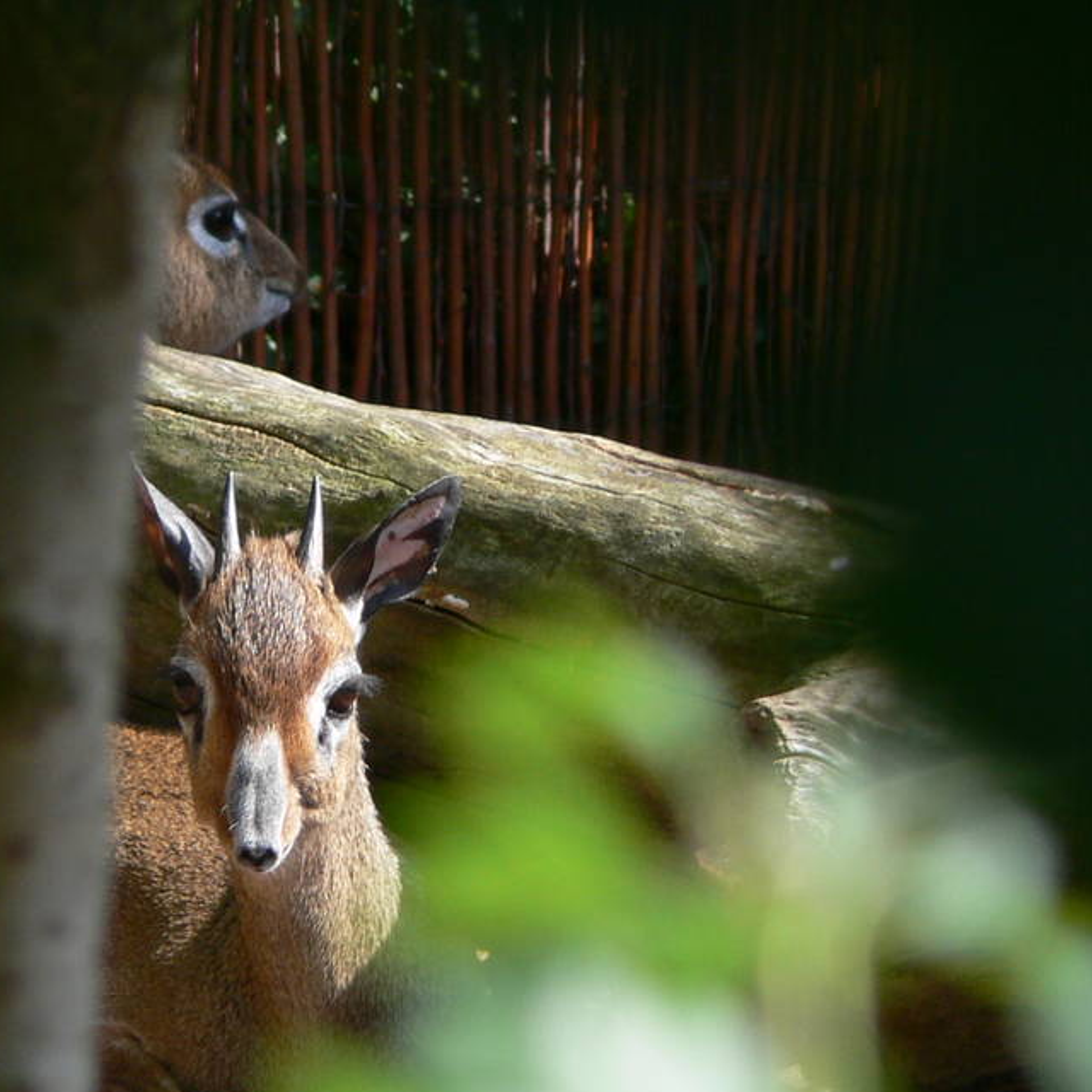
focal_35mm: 928
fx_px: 33121
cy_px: 763
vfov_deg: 1.9
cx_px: 280
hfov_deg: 1.9
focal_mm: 88.8
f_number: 5.6
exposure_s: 1/125
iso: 80
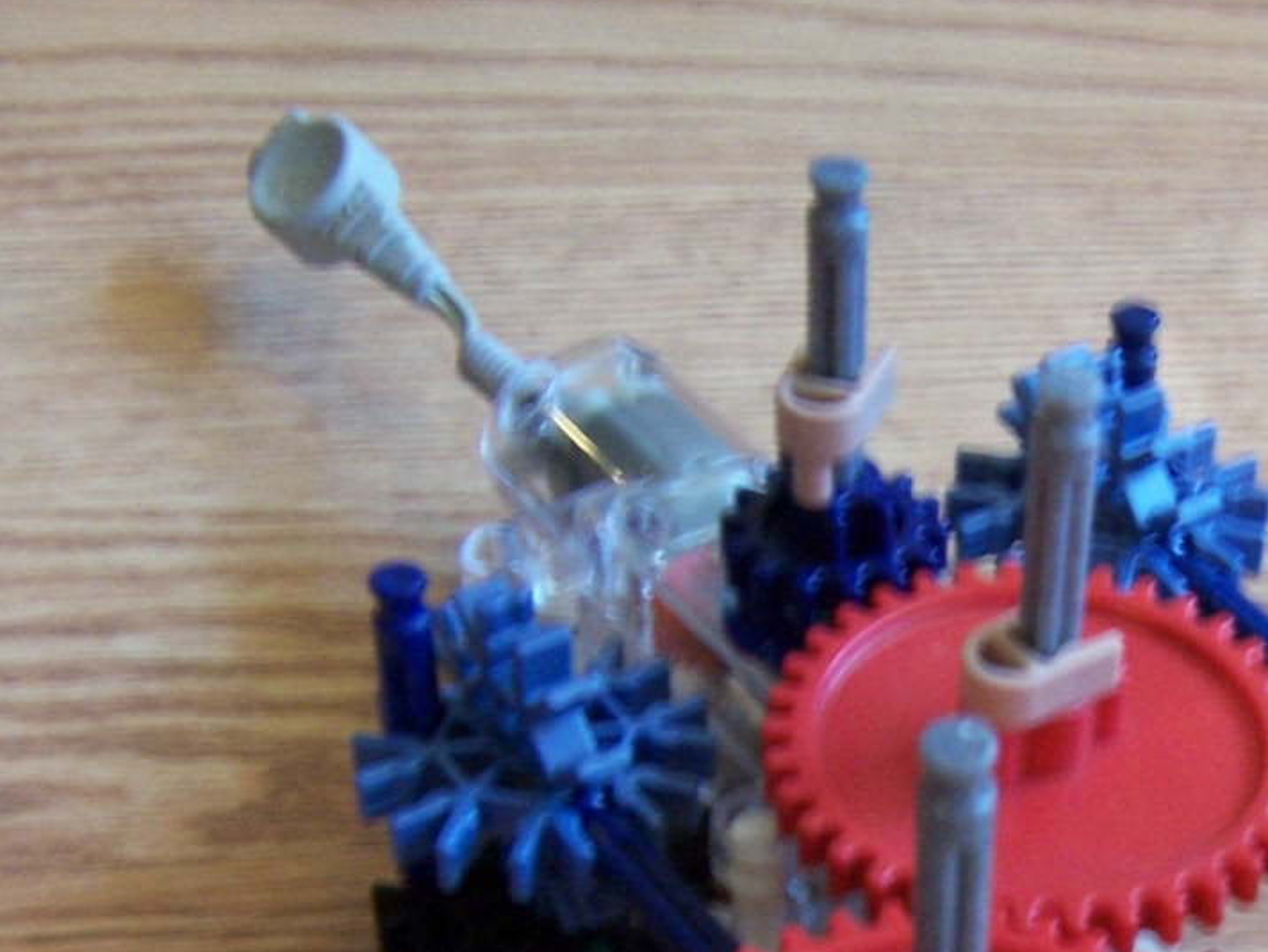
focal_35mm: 72
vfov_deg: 19.7
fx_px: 2639
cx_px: 983
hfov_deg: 26.6
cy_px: 1013
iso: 140
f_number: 3.4
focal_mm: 5.5
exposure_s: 1/10
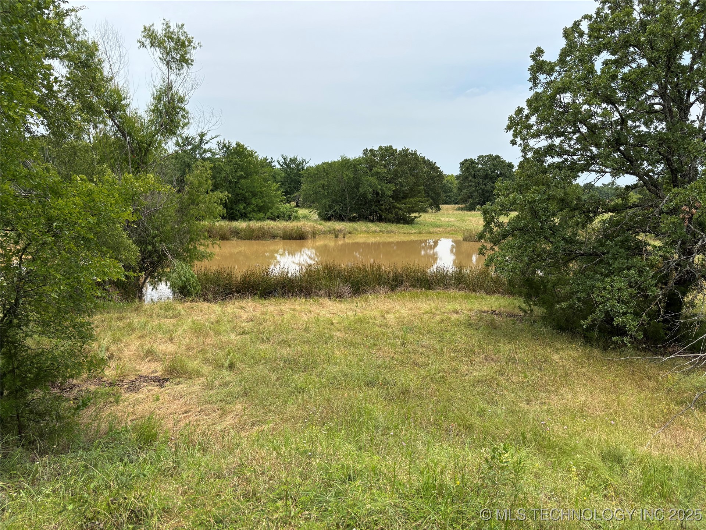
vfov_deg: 53.1
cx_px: 353
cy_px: 265
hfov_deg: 67.3
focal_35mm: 26
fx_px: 530
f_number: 1.6
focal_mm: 5.96
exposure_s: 1/2710
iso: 50
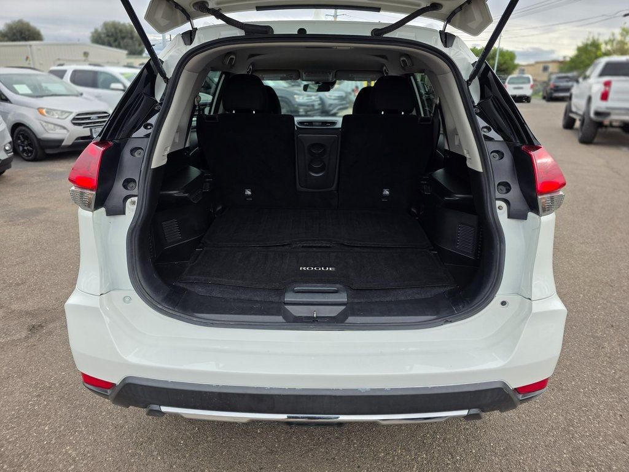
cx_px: 314
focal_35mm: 23
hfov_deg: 73.9
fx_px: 418
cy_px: 236
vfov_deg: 58.9
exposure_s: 1/2000
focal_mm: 6.3
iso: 125
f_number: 1.7
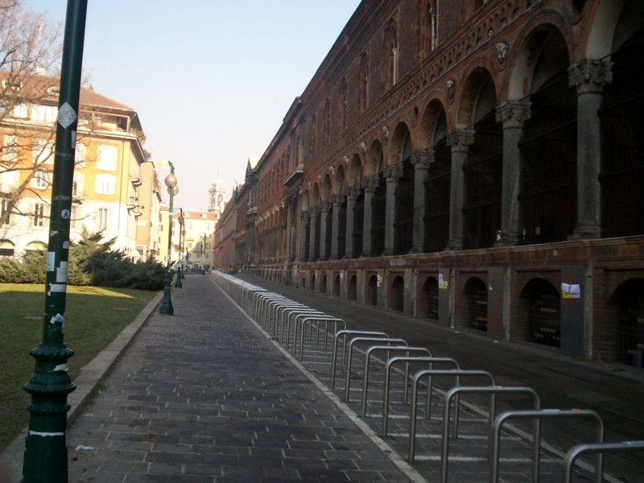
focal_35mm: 36
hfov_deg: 51.4
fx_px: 670
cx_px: 322
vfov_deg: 39.7
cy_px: 242
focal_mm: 5.9
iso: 100
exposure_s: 1/216
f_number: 4.5
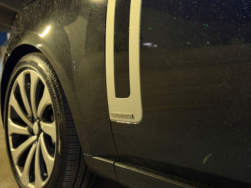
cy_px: 94
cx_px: 126
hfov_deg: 39.7
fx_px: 348
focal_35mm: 48
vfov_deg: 30.3
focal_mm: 6.76
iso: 400
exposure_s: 1/40
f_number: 1.78
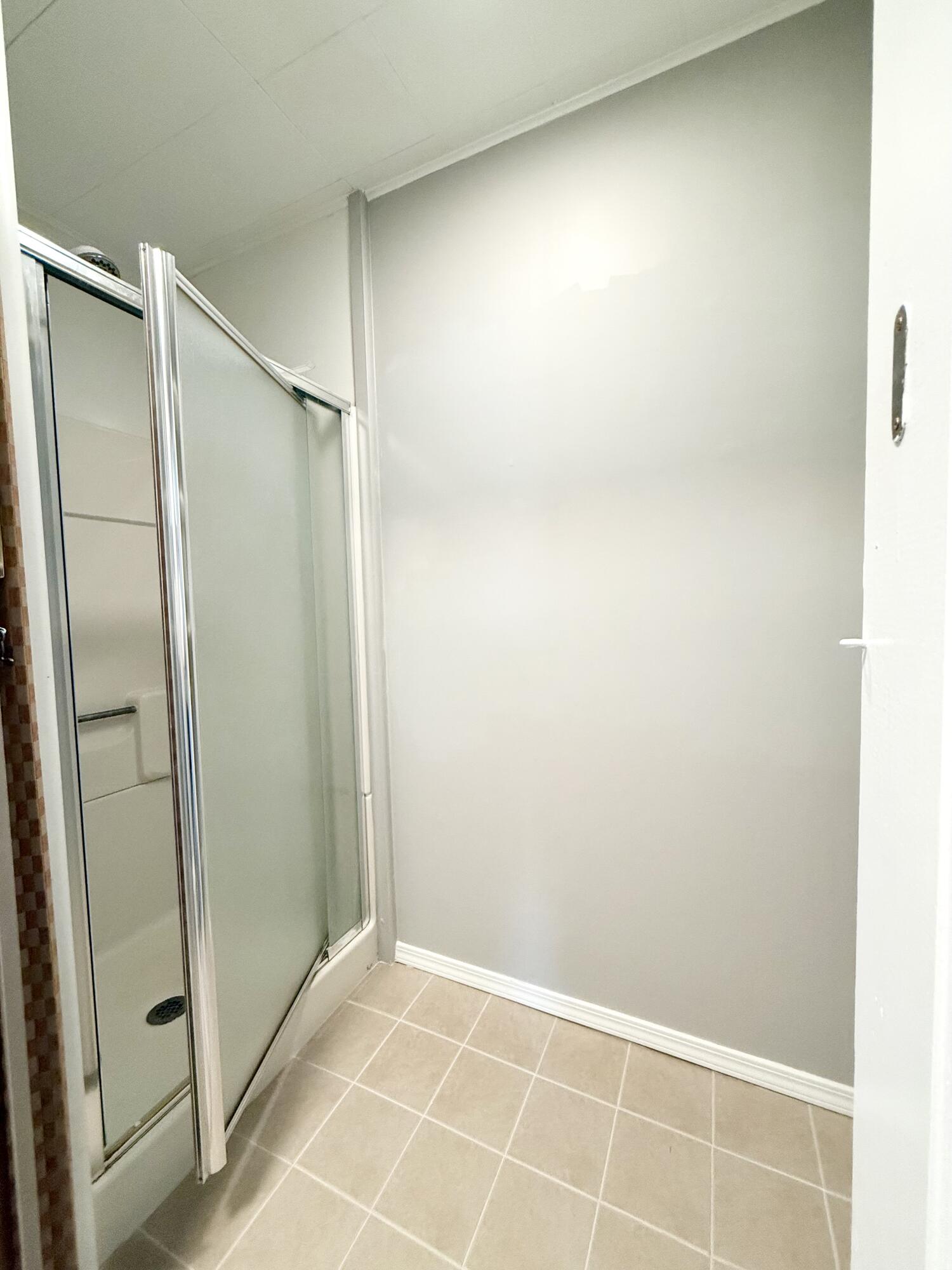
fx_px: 513
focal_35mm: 14
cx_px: 476
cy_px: 635
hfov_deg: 85.7
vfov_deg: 102.1
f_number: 2.2
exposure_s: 1/120
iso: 320
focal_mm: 2.22
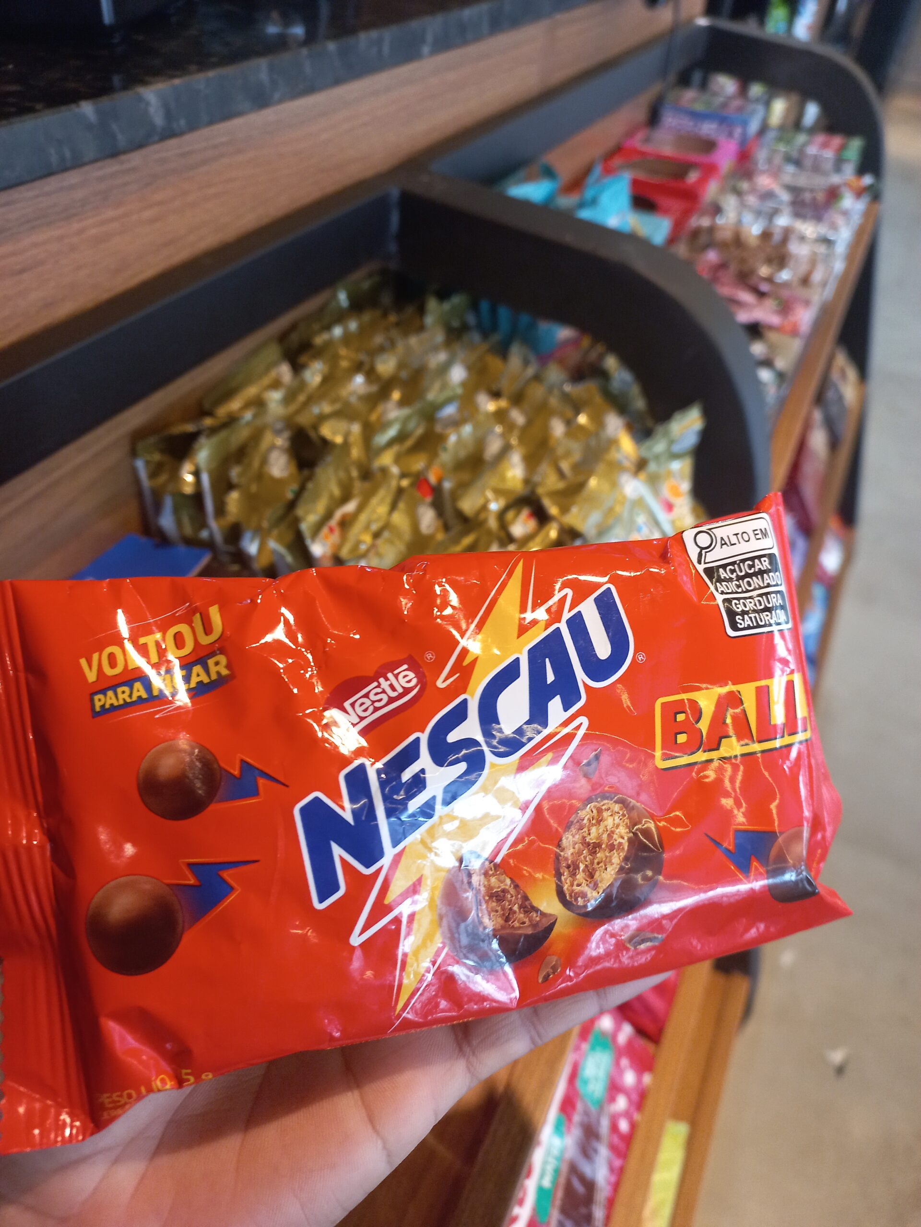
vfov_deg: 69.4
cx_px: 460
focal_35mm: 25
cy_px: 614
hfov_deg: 54.9
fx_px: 887
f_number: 1.8
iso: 200
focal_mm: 4.6
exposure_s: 1/60
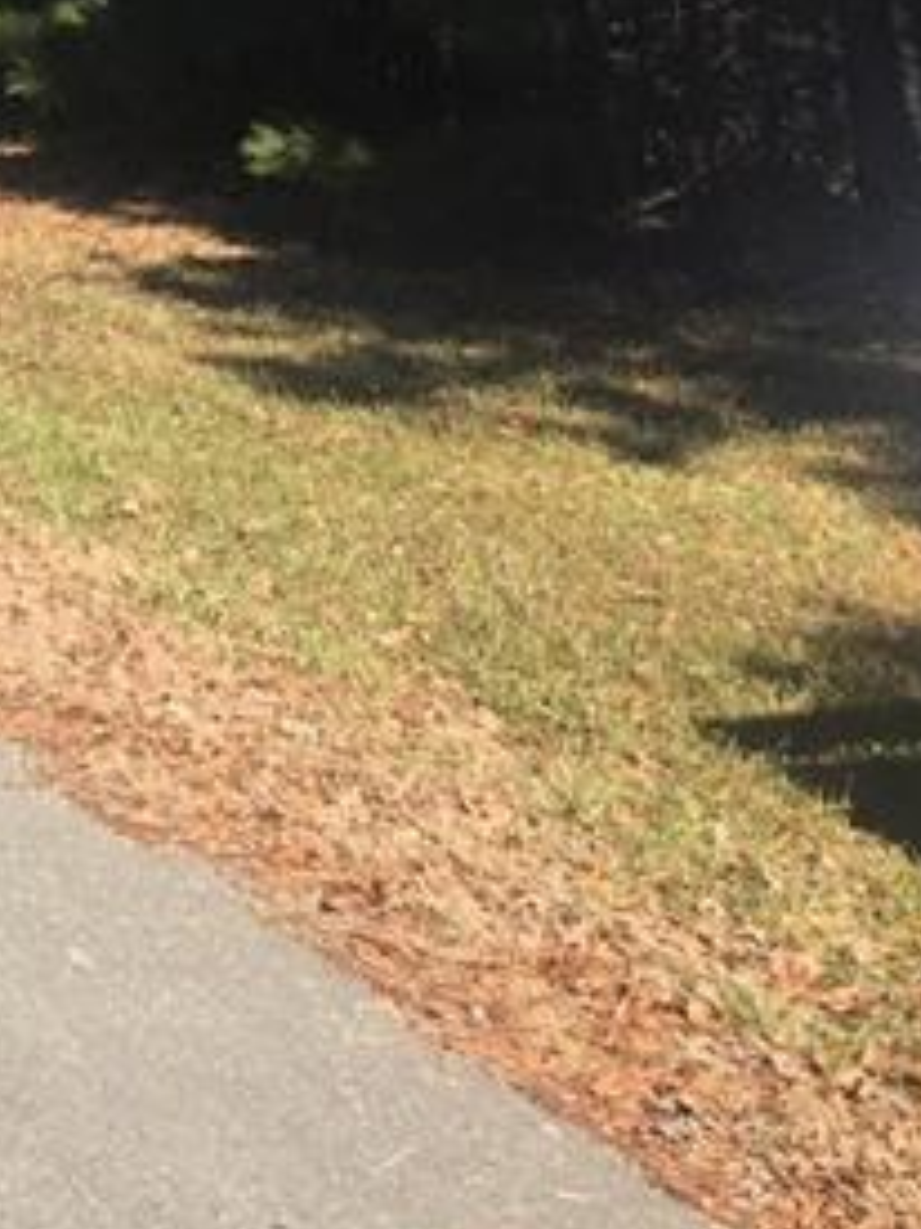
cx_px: -250
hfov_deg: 17.2
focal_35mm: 81
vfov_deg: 22.3
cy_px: -232
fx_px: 2876
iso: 25
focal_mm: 4.15
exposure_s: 1/615
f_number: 2.2
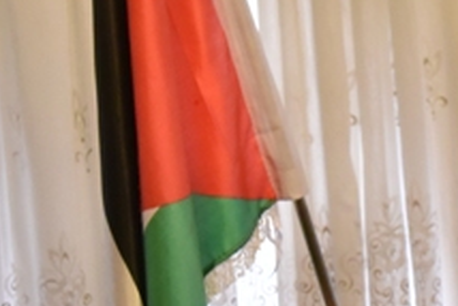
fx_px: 2317
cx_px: 456
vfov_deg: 7.6
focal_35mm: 182
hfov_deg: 11.2
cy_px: 219
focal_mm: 38
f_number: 7.1
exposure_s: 1/200
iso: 3200
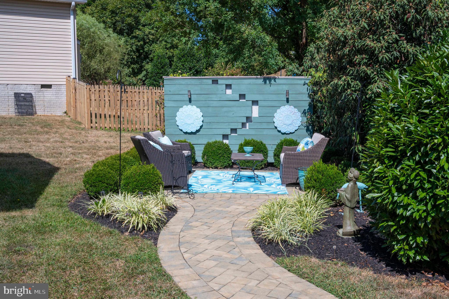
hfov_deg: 48.5
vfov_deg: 33.3
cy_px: 150
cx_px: 224
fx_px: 498
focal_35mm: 40
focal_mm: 40
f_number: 16
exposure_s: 1/800
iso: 1000
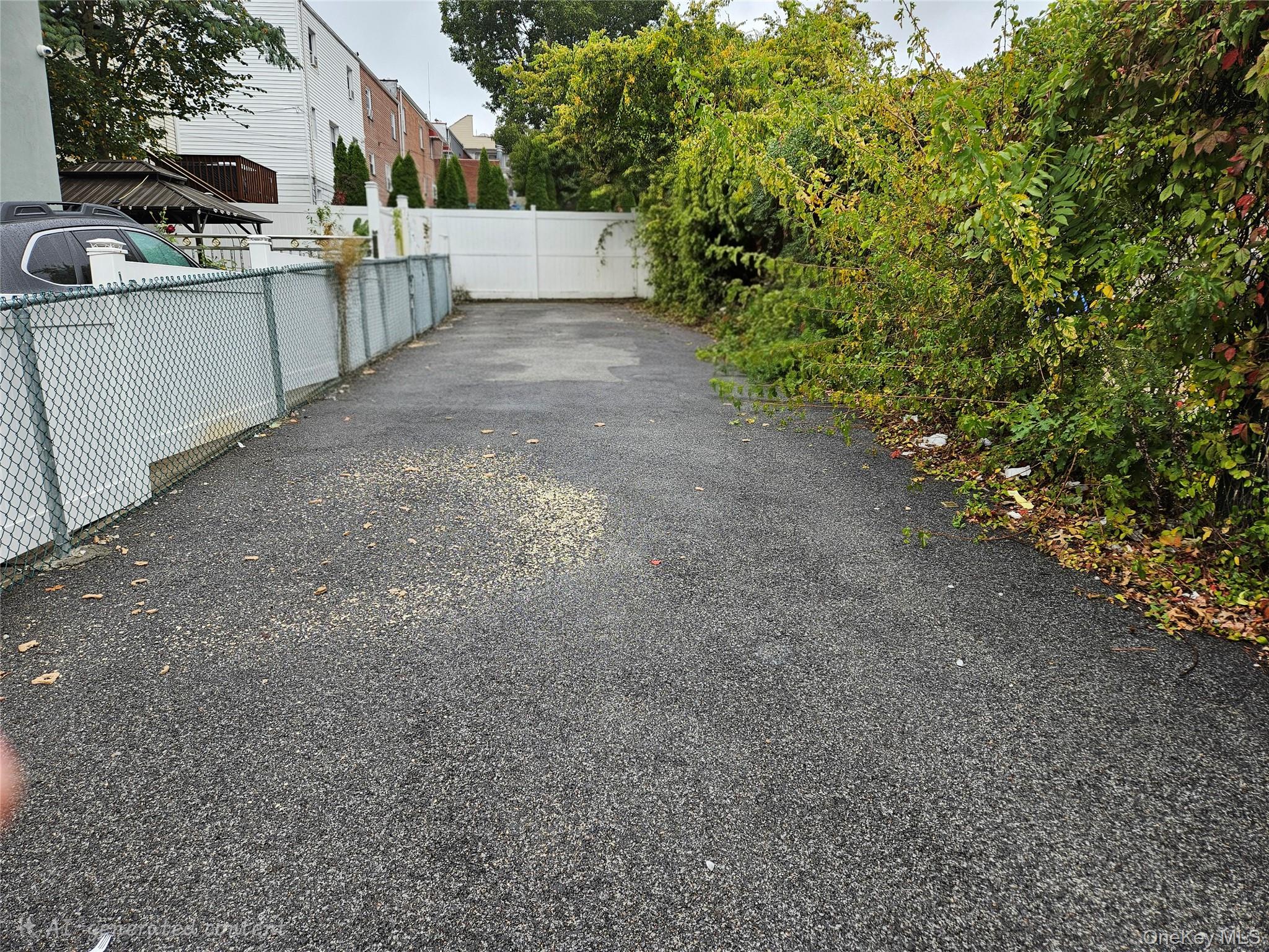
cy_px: 476
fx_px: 843
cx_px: 634
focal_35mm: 23
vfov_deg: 58.9
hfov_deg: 73.9
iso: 25
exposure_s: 1/196
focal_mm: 5.4
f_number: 1.8
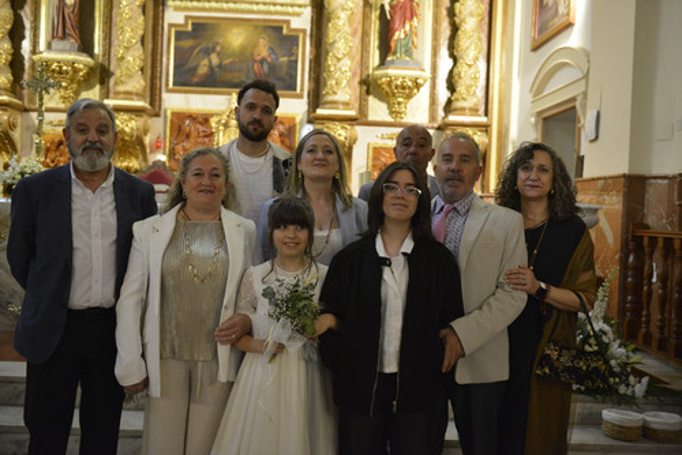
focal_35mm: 38
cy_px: 228
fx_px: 720
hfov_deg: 50.7
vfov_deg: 35.1
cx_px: 341
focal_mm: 38
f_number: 3.2
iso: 2500
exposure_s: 1/200
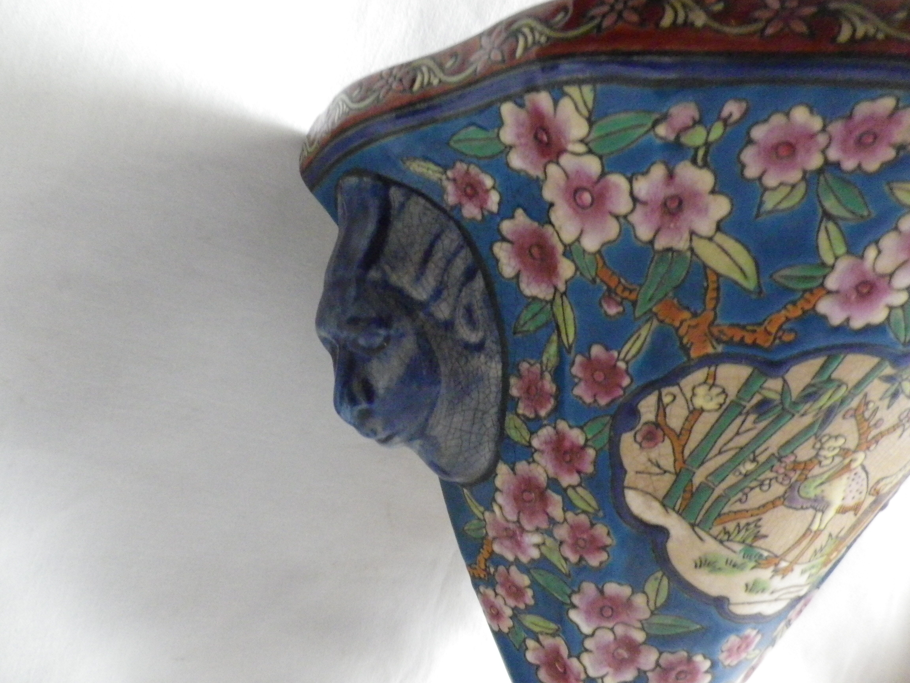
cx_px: 455
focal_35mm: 25
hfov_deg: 69.4
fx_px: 657
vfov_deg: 54.9
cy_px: 342
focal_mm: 4.5
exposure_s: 1/10
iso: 800
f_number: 3.5
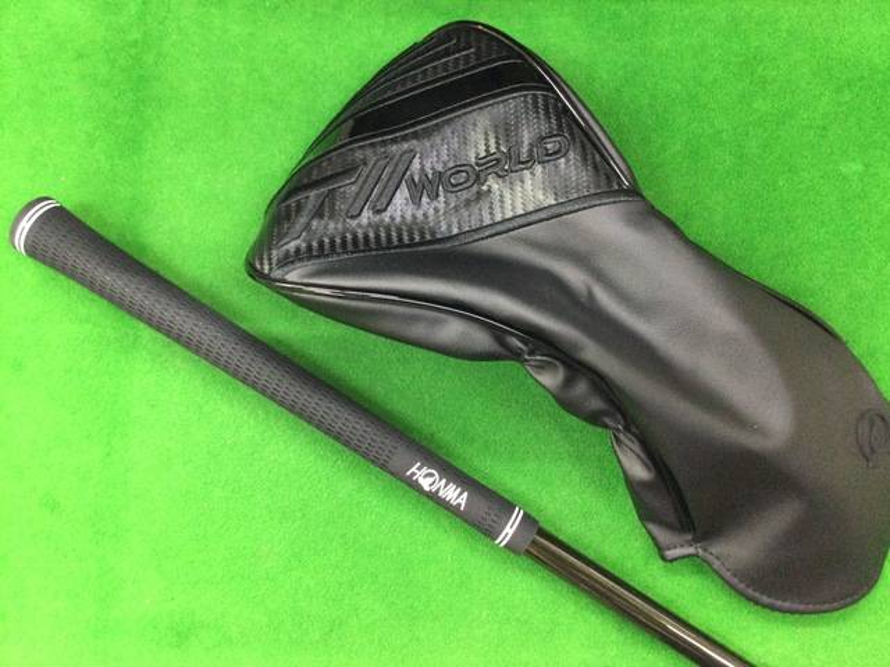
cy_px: 334
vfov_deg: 45.4
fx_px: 797
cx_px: 445
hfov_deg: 58.4
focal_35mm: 31
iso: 200
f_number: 2.4
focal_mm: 3.3
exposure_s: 1/24
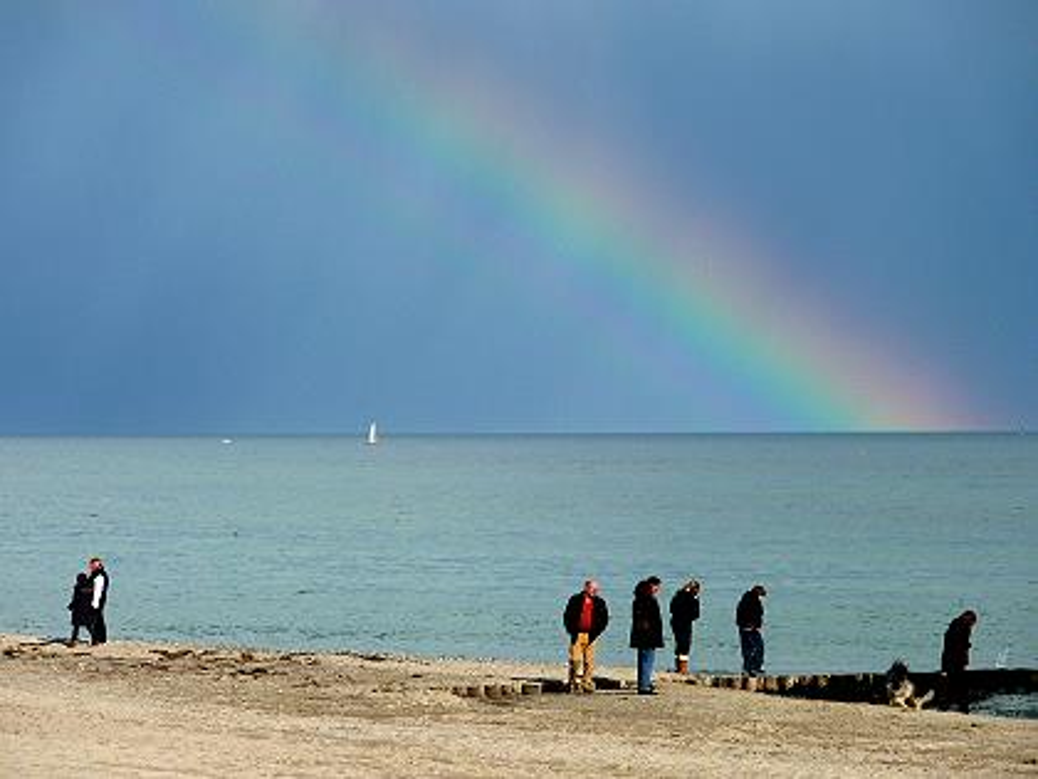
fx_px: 5457
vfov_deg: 8.2
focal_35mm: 182
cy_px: 390
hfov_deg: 10.9
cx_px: 519
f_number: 5.6
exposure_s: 1/500
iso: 80
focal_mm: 29.9
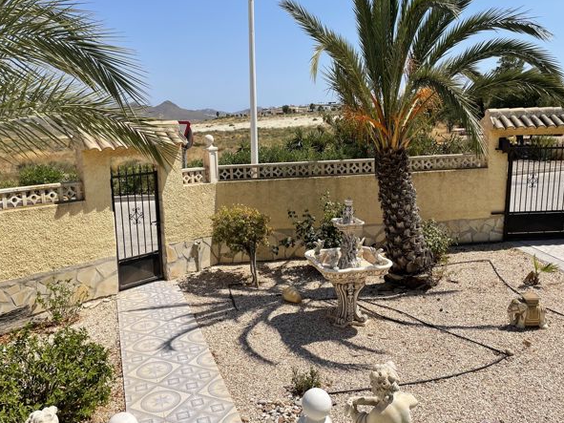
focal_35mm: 31
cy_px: 188
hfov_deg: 58.3
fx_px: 505
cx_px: 294
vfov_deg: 45.4
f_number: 1.6
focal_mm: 4.2
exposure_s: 1/5051
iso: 32
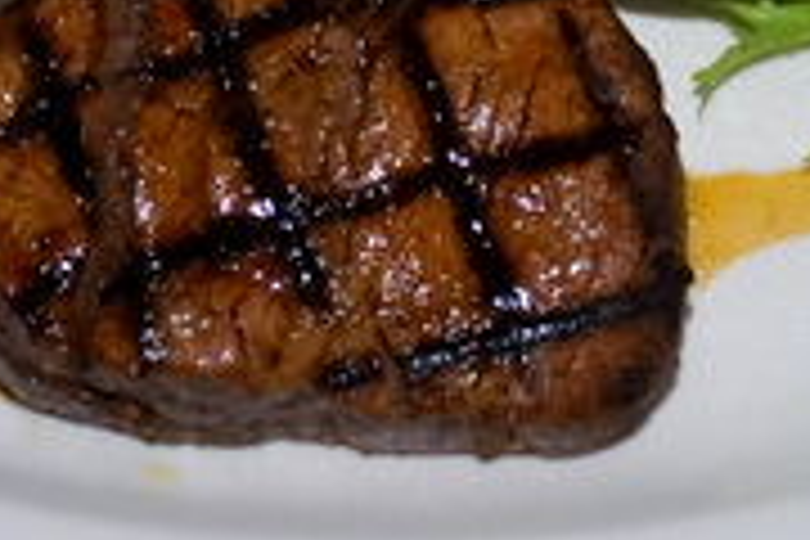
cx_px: 356
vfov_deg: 8.5
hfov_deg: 12.8
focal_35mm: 160
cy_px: -106
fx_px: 3600
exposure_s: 1/160
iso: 2500
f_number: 5
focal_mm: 30
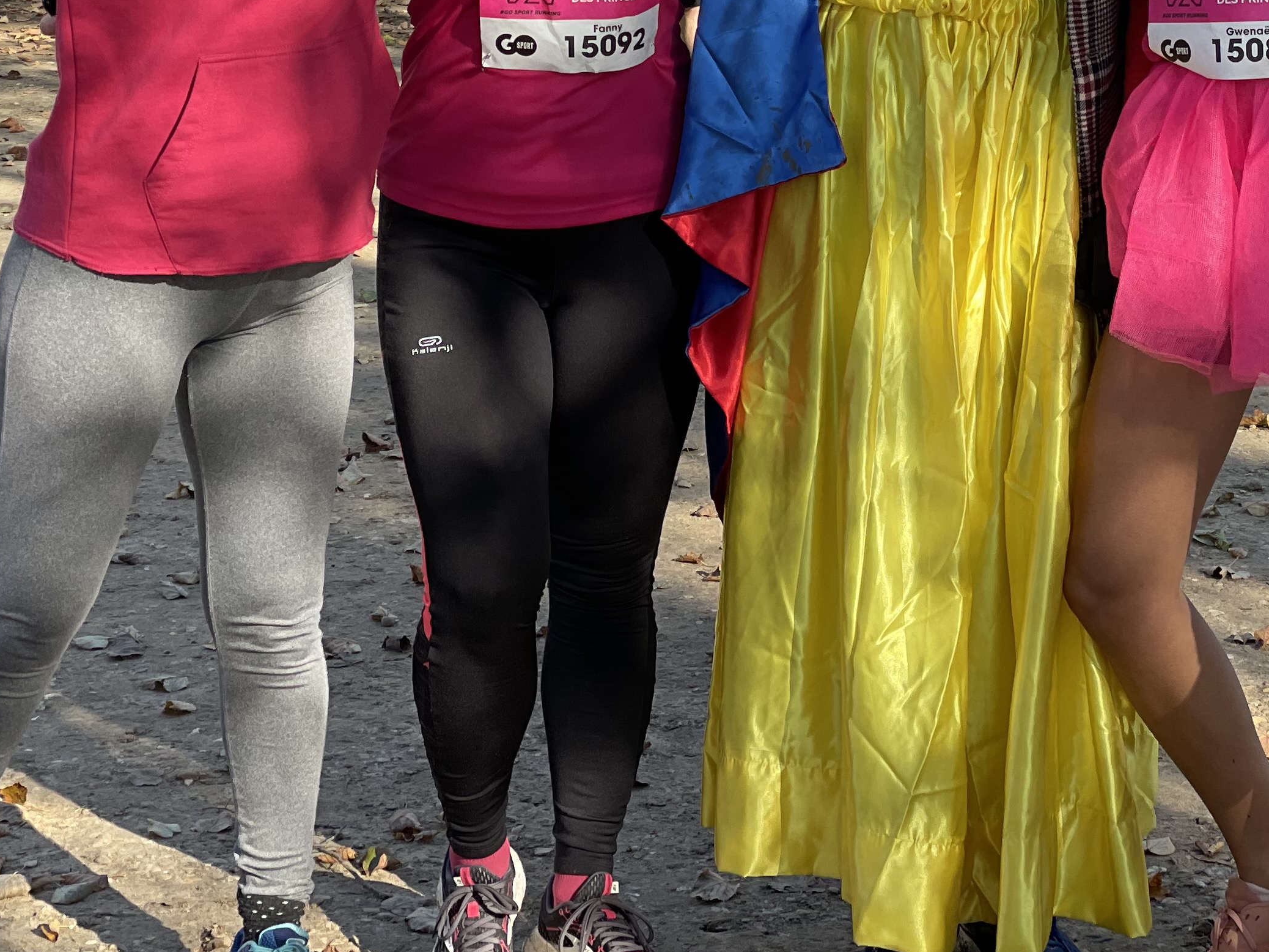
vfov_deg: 14.4
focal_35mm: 101
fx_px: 3703
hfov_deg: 19.4
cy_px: 31
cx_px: 863
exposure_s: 1/129
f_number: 2
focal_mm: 6
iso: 25
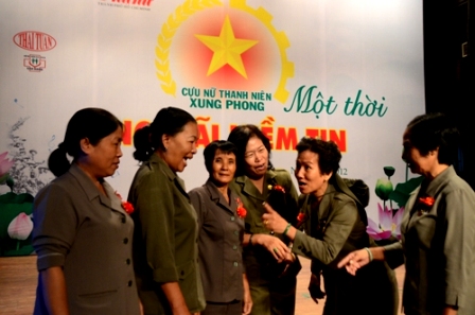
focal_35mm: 42
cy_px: 158
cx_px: 238
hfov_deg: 46.5
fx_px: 553
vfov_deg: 31.8
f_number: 5.6
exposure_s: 1/125
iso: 1600
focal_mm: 28
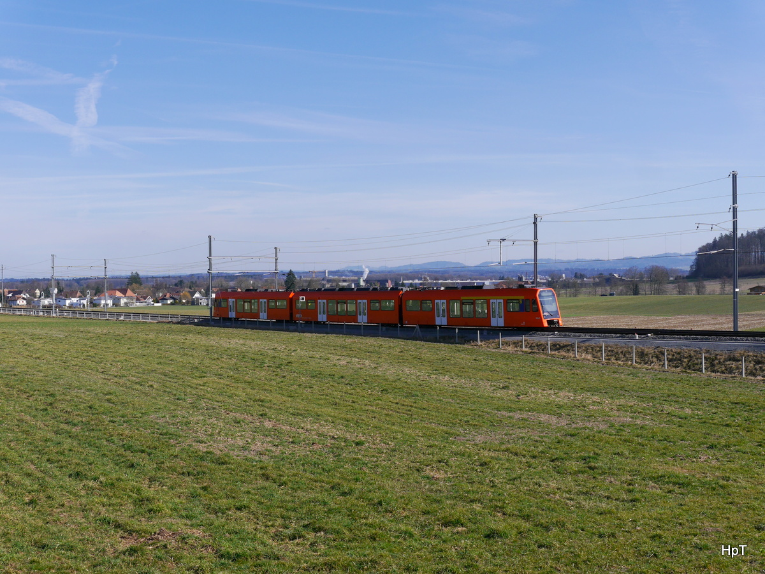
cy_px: 287
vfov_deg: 31.5
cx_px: 382
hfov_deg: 41.2
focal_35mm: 46
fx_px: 1017
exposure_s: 1/400
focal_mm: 23
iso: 160
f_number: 9
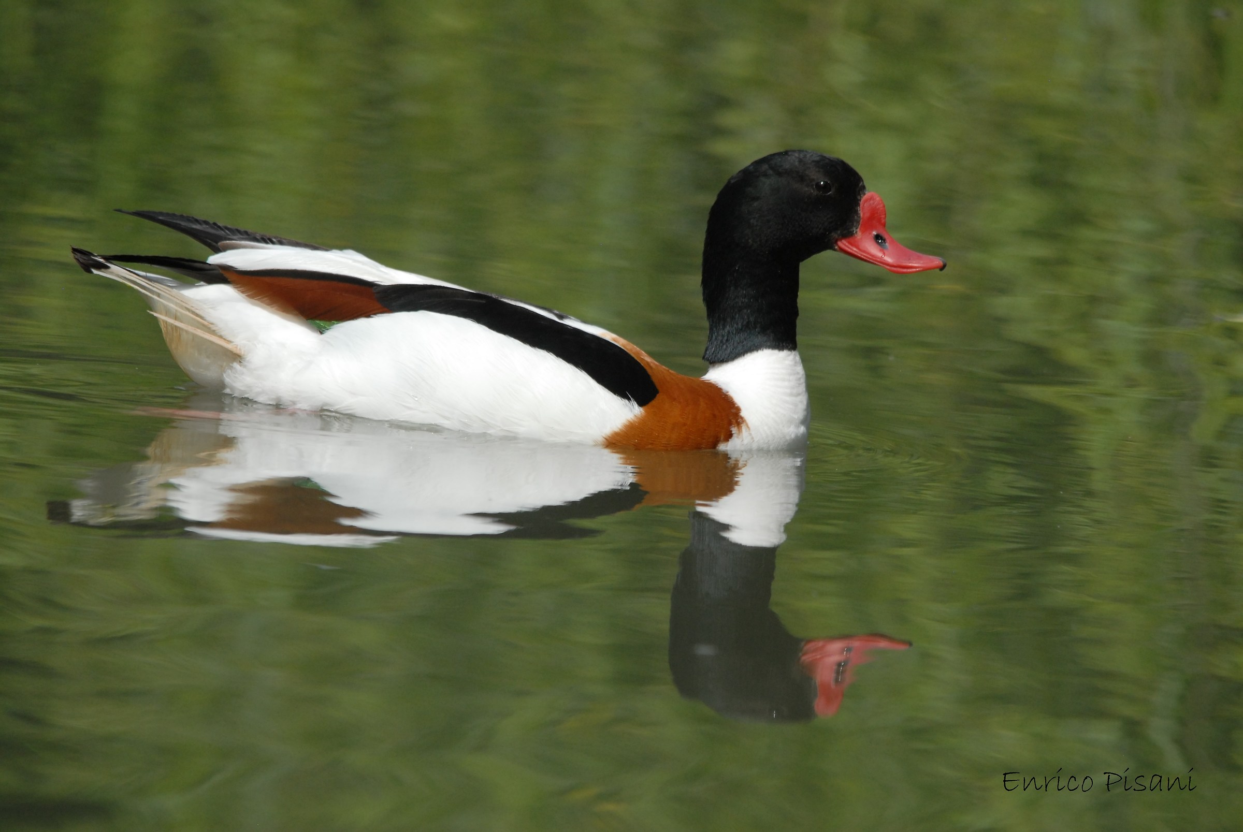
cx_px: 622
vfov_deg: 2.3
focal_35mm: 600
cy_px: 416
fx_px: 20743
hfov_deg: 3.4
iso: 400
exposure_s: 1/1600
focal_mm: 400
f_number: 8
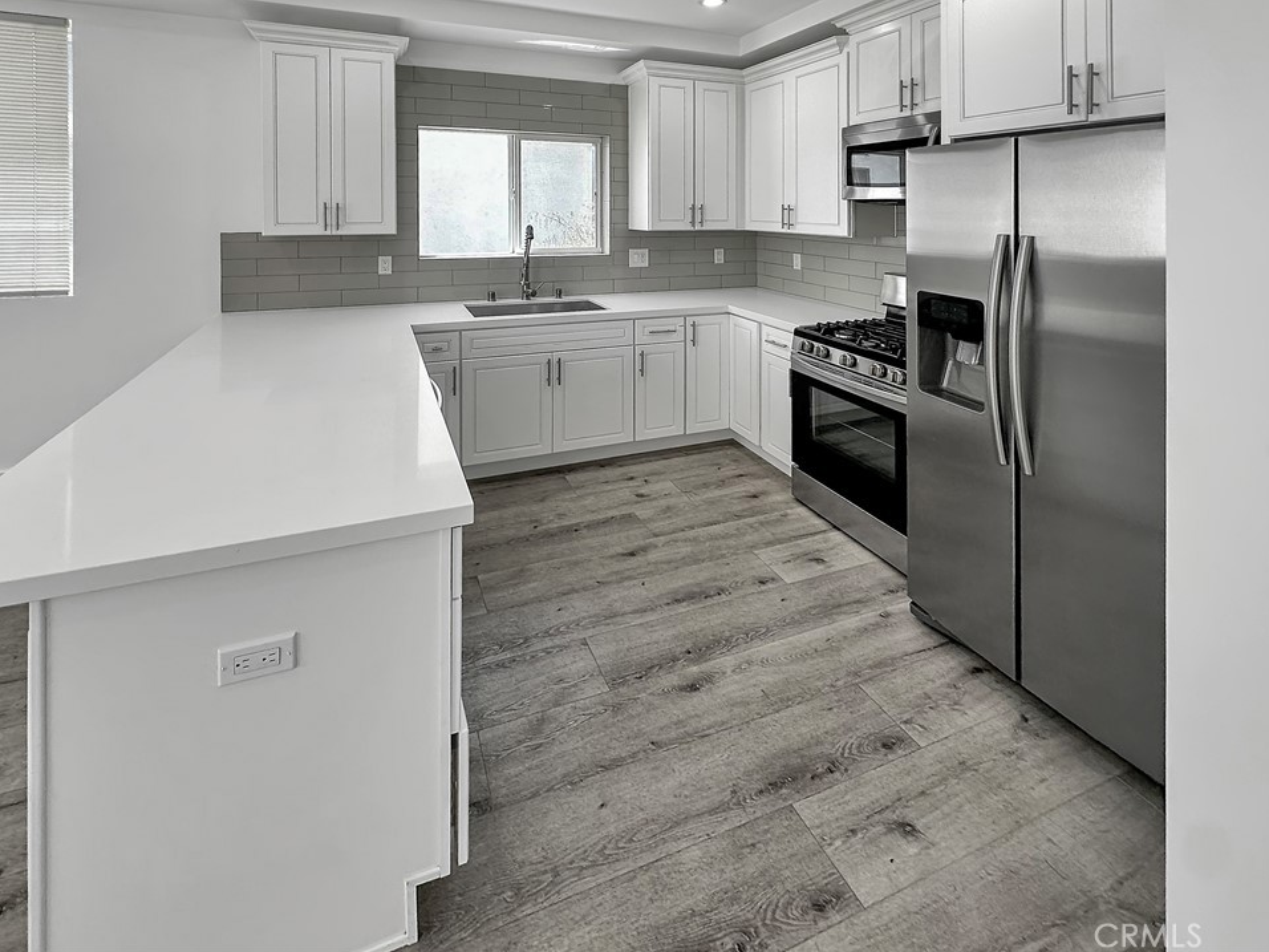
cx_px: 615
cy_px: 445
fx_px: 550
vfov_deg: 81.6
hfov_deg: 98.1
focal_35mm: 15
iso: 50
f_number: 2.2
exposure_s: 1/120
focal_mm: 2.22
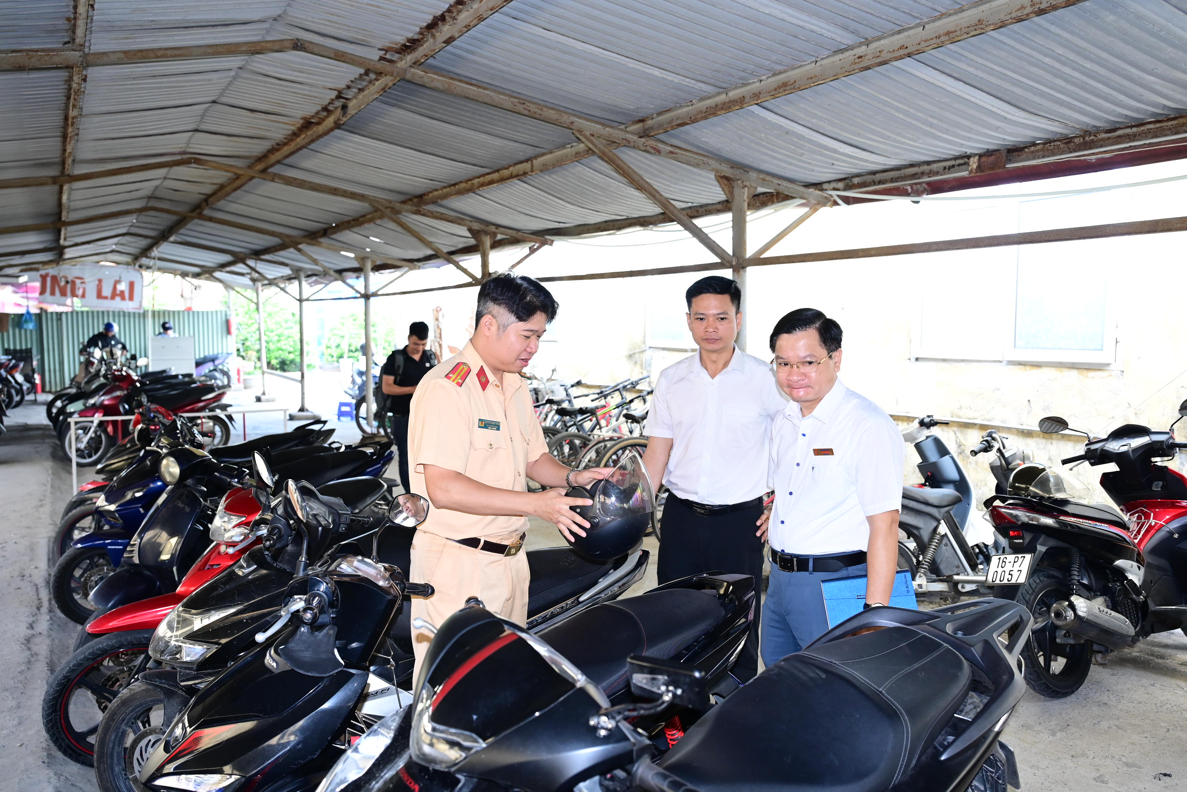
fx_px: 1022
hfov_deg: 60.3
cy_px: 396
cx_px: 594
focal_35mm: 31
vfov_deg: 42.3
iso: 1250
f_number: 4
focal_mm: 31
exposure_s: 1/100
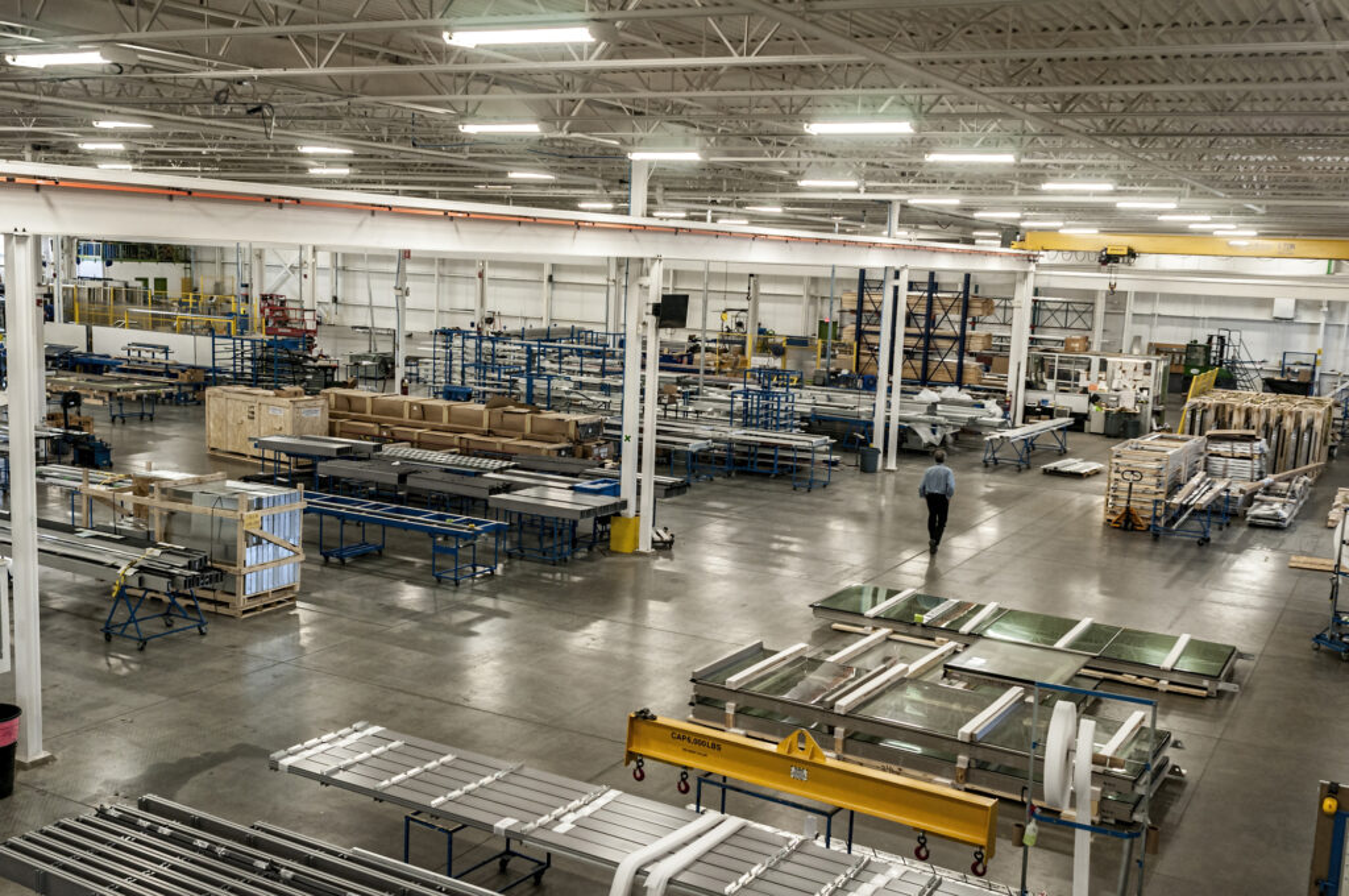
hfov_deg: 53.2
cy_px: 448
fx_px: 1347
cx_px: 674
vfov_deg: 36.8
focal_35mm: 36
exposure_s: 1/60
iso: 280
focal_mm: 24
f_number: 5.6
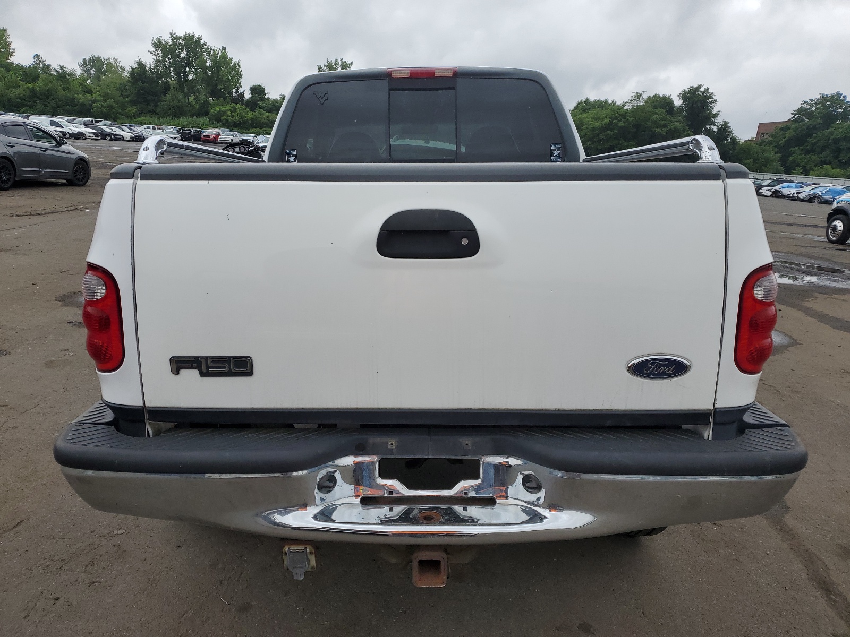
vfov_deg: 53.1
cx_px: 425
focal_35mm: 26
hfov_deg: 67.3
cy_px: 318
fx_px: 638
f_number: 1.5
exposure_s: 1/2000
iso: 50
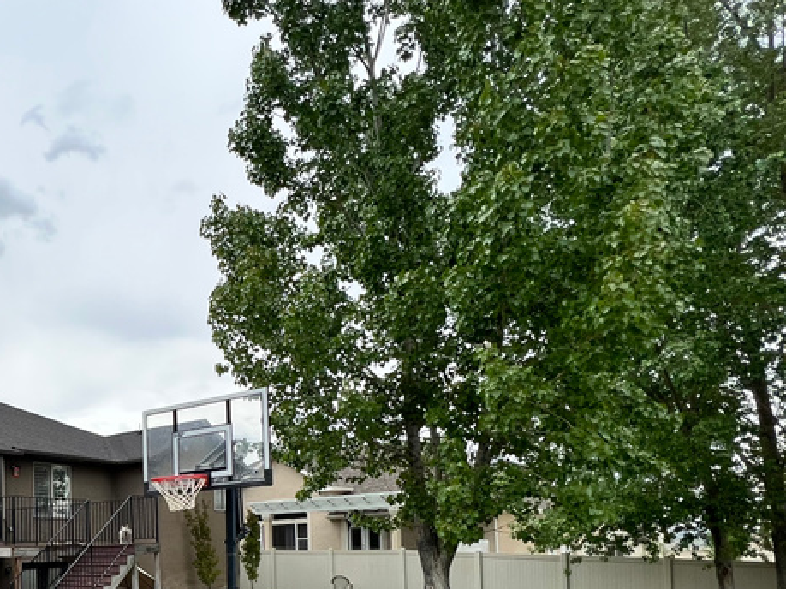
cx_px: 33
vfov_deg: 44.1
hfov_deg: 51.7
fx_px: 658
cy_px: 527
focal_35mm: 29
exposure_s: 1/1429
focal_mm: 1.57
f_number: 1.8
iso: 32
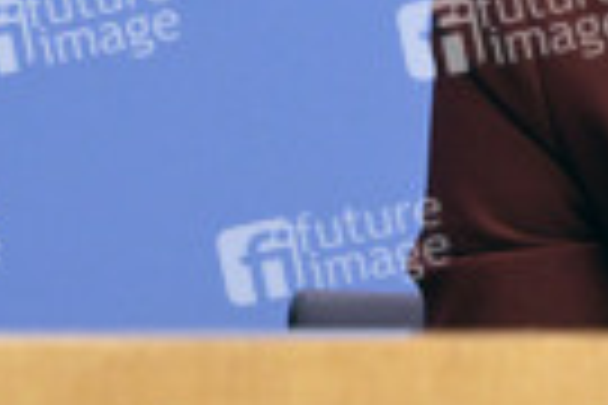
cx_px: 844
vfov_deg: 4.8
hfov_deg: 7.2
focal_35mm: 283
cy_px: -86
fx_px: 4779
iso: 4000
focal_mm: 85
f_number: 5.6
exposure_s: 1/640
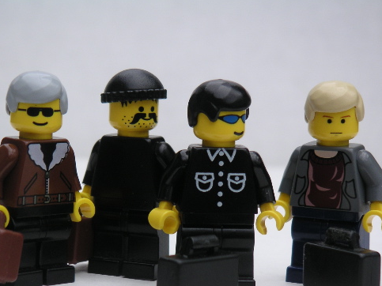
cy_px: 175
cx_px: 180
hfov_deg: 14.3
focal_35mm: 138
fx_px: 1523
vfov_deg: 10.7
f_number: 3.6
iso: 50
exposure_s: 1/750
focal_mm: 17.1
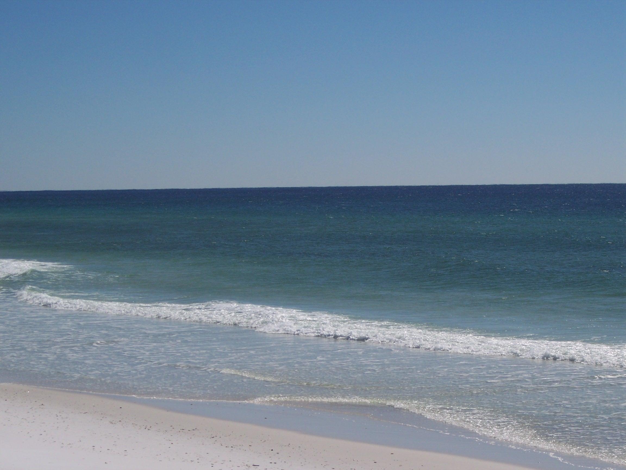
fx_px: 1881
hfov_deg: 18.9
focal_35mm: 104
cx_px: 313
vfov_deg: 14.2
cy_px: 235
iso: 100
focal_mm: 21.3
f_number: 6.7
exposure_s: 1/1000
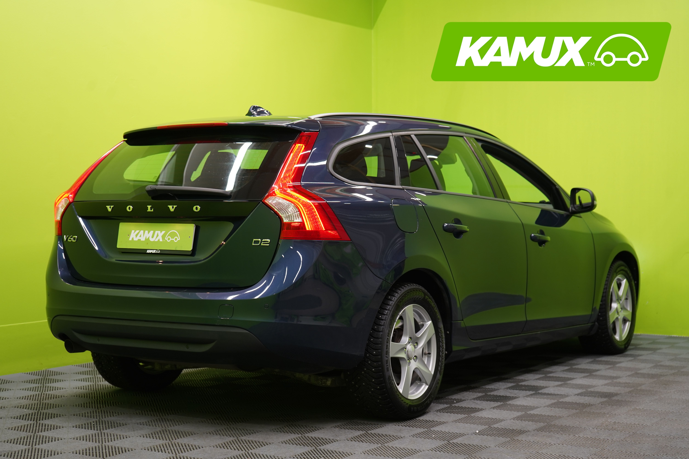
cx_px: 344
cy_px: 230
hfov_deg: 33.9
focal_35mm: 59
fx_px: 1129
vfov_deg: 23.0
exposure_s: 1/25
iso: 400
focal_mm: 59
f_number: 5
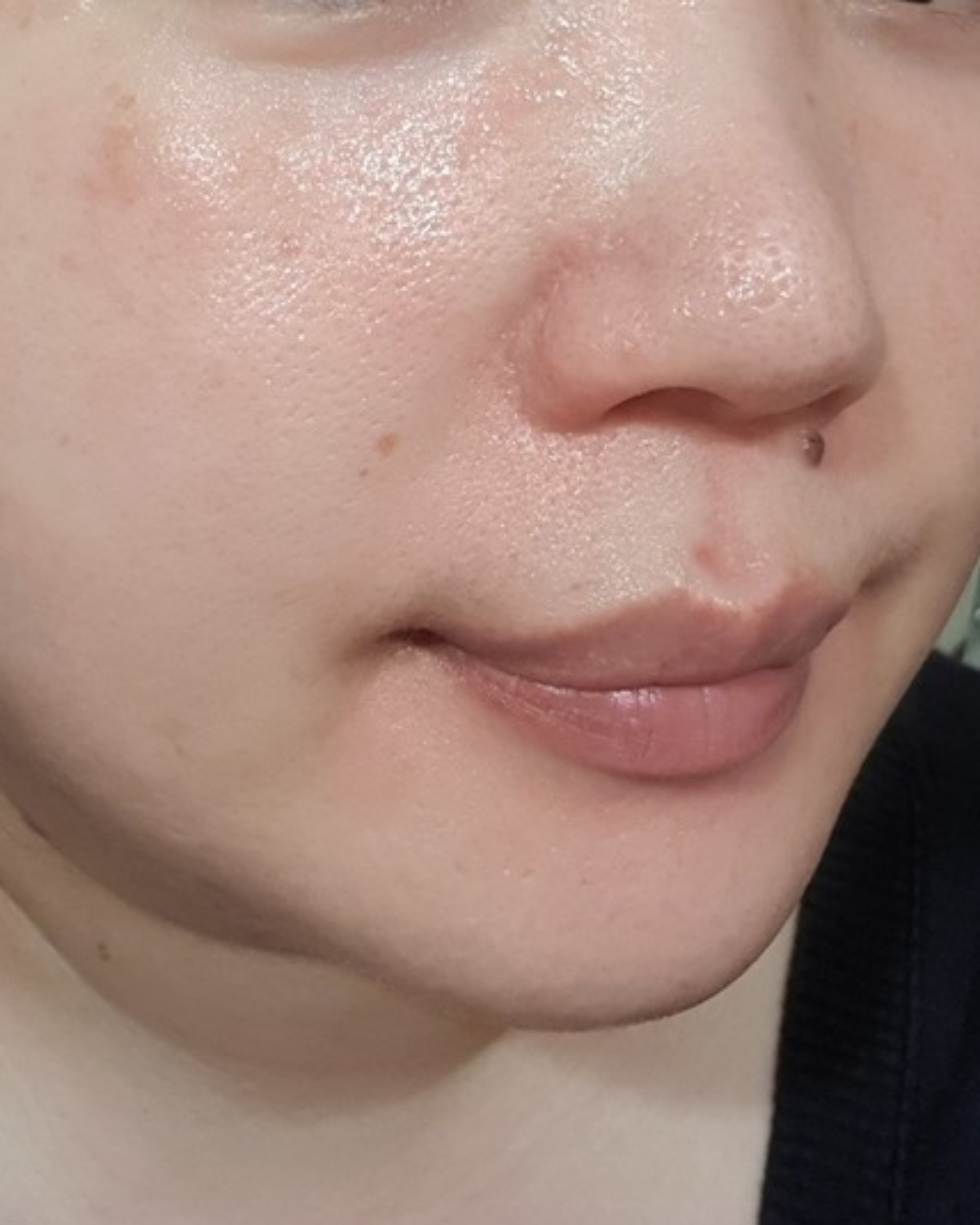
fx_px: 1777
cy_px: 326
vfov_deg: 37.2
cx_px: 405
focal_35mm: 49
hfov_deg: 30.8
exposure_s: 1/40
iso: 160
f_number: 1.7
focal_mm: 2.92
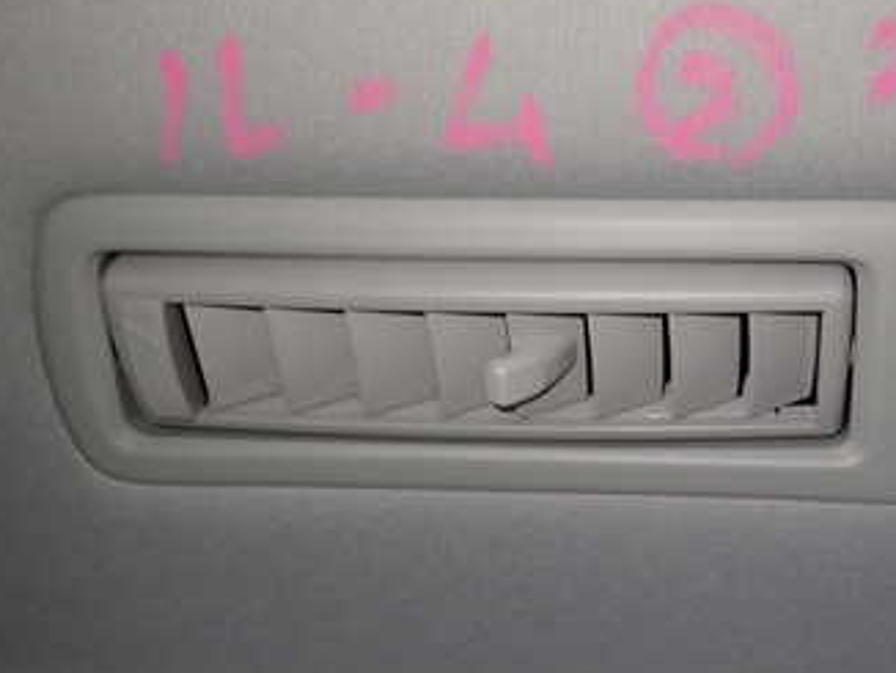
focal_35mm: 46
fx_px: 1192
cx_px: 720
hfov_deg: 39.5
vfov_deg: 31.5
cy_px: 272
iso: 200
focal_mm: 4.5
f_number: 2
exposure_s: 1/30
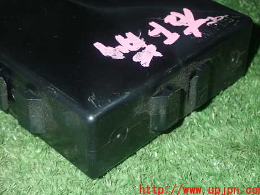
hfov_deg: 25.6
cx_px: 97
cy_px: 69
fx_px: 571
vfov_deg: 19.3
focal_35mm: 76
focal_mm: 10.35
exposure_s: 1/60
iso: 800
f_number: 10
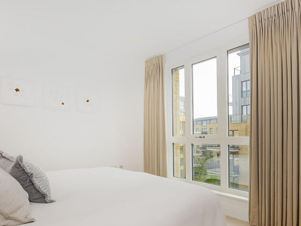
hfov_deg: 75.9
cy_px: 146
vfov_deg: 60.0
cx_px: 172
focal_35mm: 22
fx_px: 191
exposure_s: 1/125
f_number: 7.1
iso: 320
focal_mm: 14
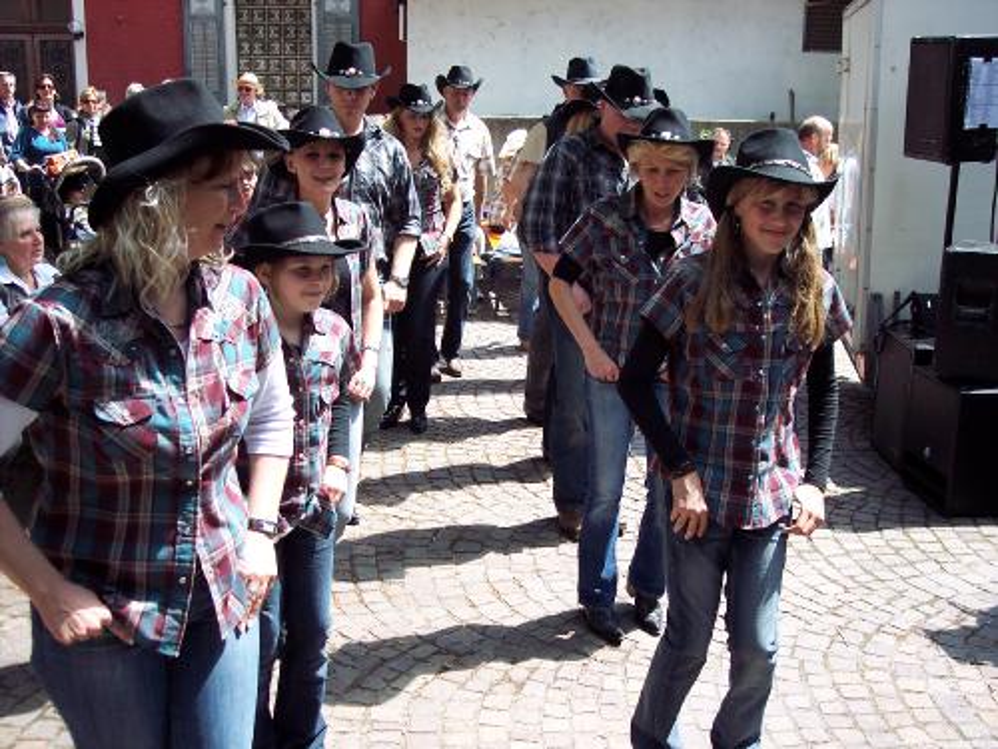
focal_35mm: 39
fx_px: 1124
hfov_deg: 47.9
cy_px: 374
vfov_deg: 36.8
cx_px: 499
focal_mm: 8
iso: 100
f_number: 3.4
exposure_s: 1/250
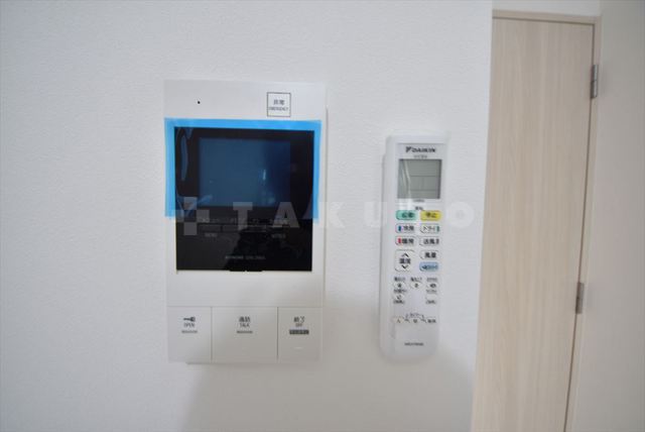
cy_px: 216
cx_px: 322
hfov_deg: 112.6
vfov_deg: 90.1
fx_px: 215
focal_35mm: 12
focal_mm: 8
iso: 250
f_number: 4.5
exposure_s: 1/4
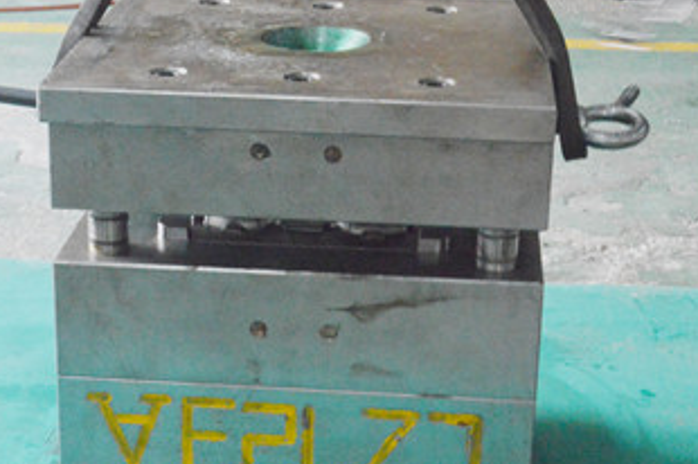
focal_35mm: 92
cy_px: 295
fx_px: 1782
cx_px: 263
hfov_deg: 22.1
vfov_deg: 14.8
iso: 6400
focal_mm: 38
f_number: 18
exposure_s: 1/25
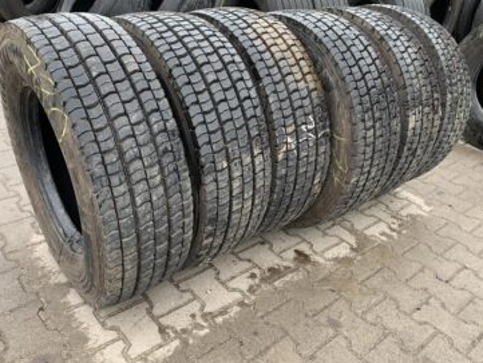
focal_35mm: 31
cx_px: 239
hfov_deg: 58.3
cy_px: 163
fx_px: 433
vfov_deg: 45.4
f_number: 1.8
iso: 25
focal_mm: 4.25
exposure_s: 1/121
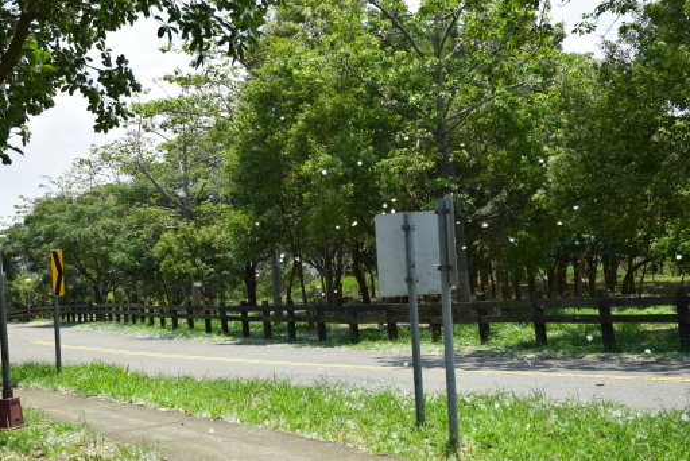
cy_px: 230
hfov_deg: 41.1
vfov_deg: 28.1
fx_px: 920
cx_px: 345
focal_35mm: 48
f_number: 7.1
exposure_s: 1/250
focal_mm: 32
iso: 100
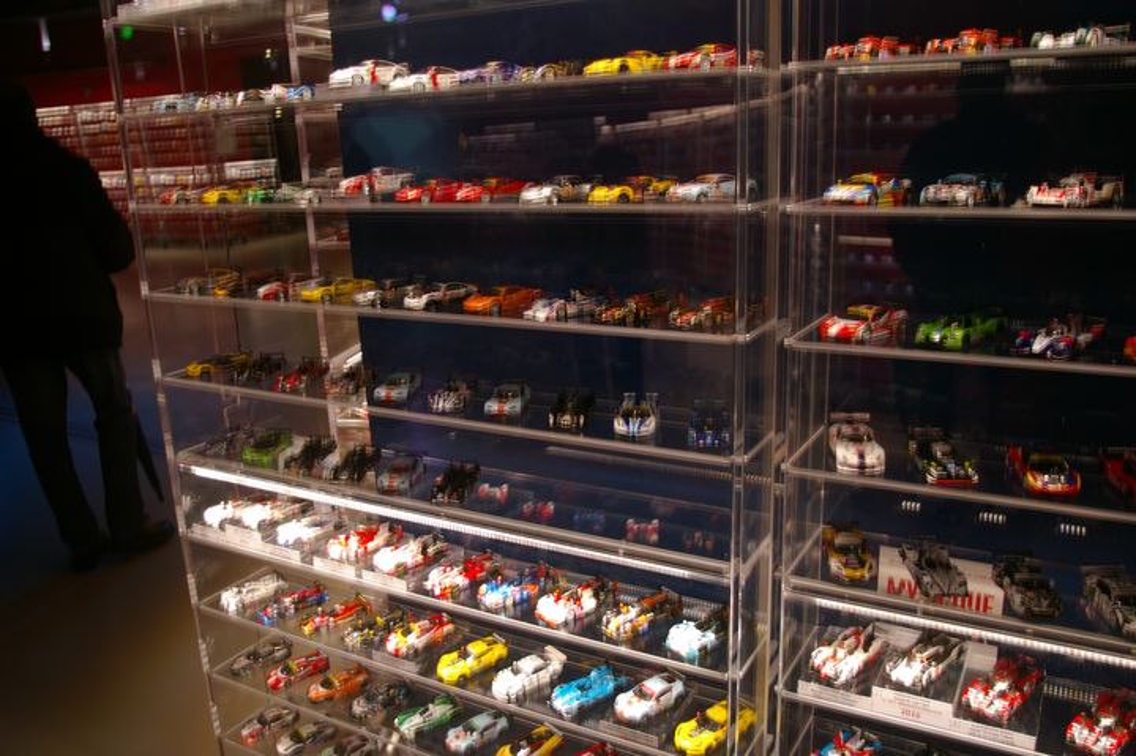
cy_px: 378
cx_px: 568
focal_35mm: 30
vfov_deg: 43.5
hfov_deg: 62.0
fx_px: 946
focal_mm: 20
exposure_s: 1/60
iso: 200
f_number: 4
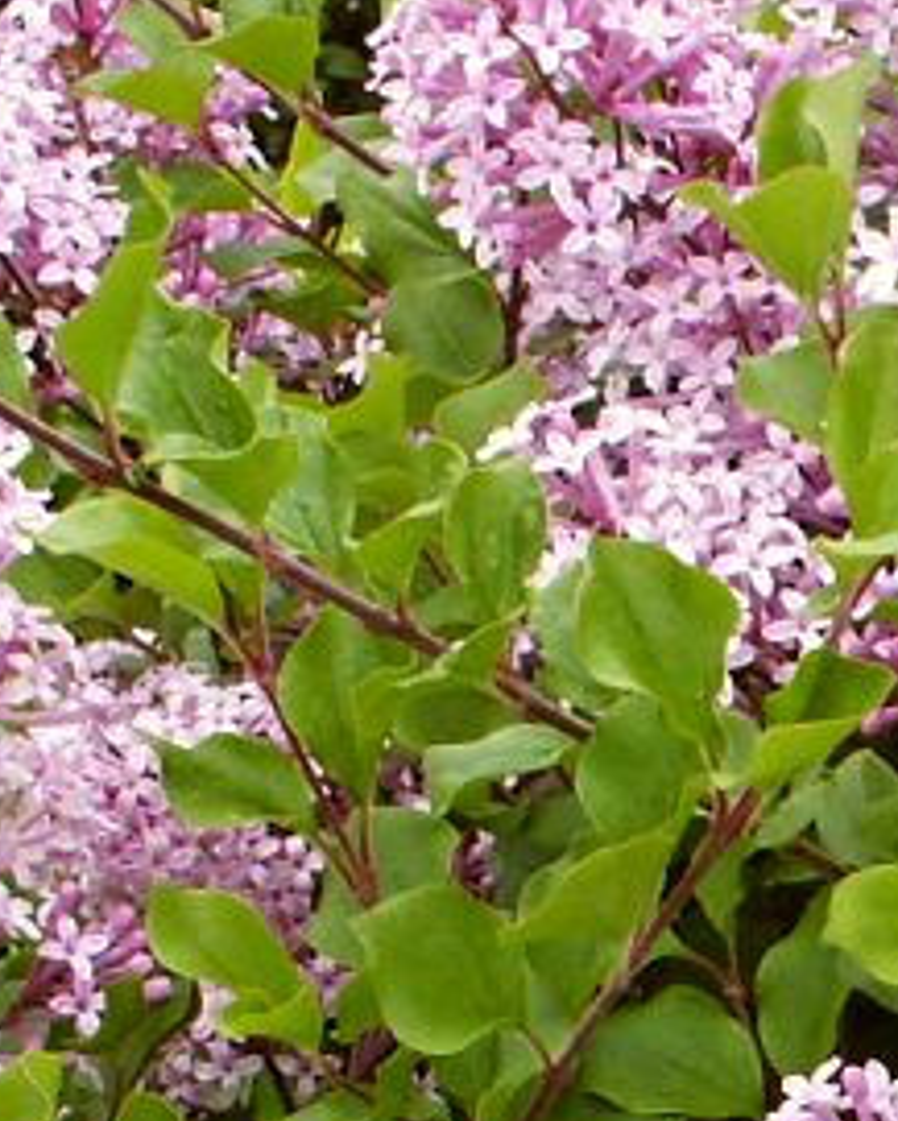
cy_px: 1042
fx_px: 3354
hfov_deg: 14.9
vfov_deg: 18.6
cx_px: 993
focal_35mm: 101
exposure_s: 1/45
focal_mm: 7.18
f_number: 6.7
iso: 64
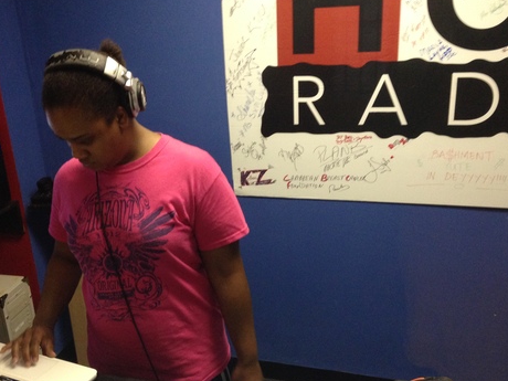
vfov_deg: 33.5
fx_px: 631
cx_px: 216
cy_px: 219
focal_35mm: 43
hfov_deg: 43.7
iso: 320
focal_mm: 4.12
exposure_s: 1/20
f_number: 2.4
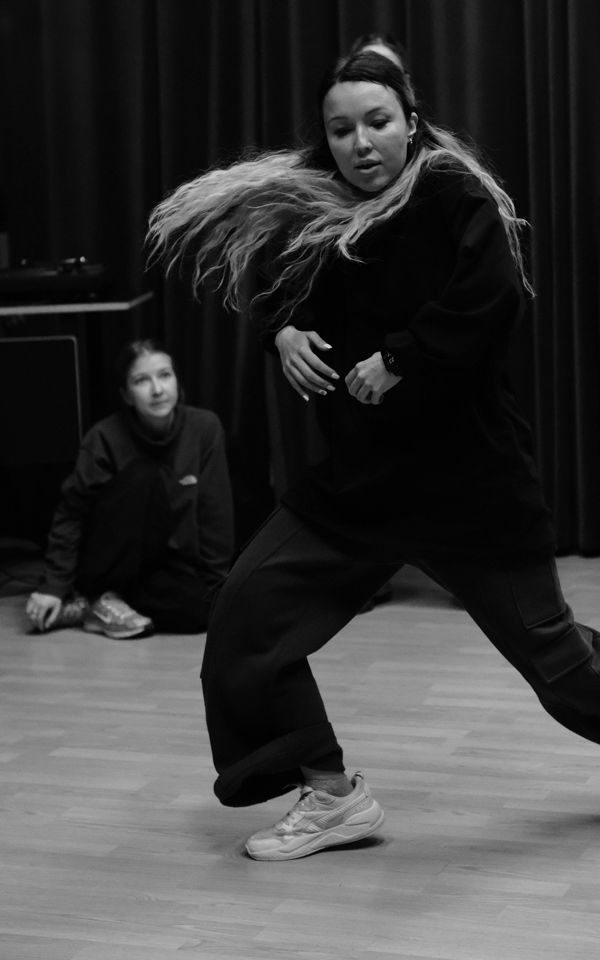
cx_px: 356
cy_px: 368
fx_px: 2041
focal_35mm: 78
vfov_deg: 26.4
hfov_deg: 16.7
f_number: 1.8
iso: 4000
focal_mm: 33
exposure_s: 1/2000
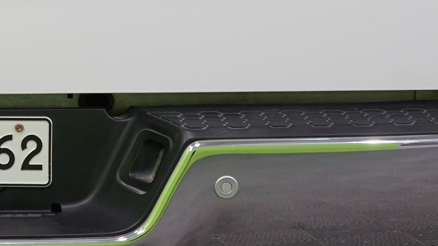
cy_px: -54
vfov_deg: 8.9
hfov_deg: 15.5
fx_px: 1568
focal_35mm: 135
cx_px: -43
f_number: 5.6
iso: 500
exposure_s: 1/40
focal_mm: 39
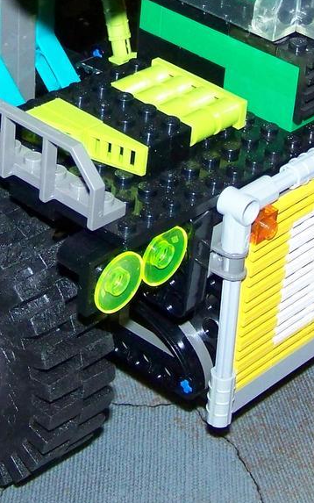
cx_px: 55
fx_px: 1479
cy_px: 64
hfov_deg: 12.1
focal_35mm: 108
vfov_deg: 19.0
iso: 200
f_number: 2.8
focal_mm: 6.3
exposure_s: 1/30
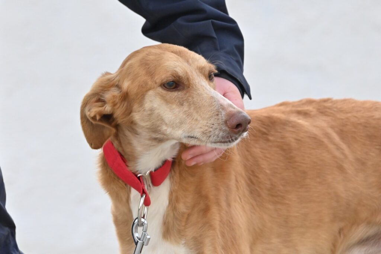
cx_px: 190
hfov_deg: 4.6
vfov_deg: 3.1
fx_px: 4763
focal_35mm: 450
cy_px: 127
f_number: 8
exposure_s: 1/4000
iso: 4000
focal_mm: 300
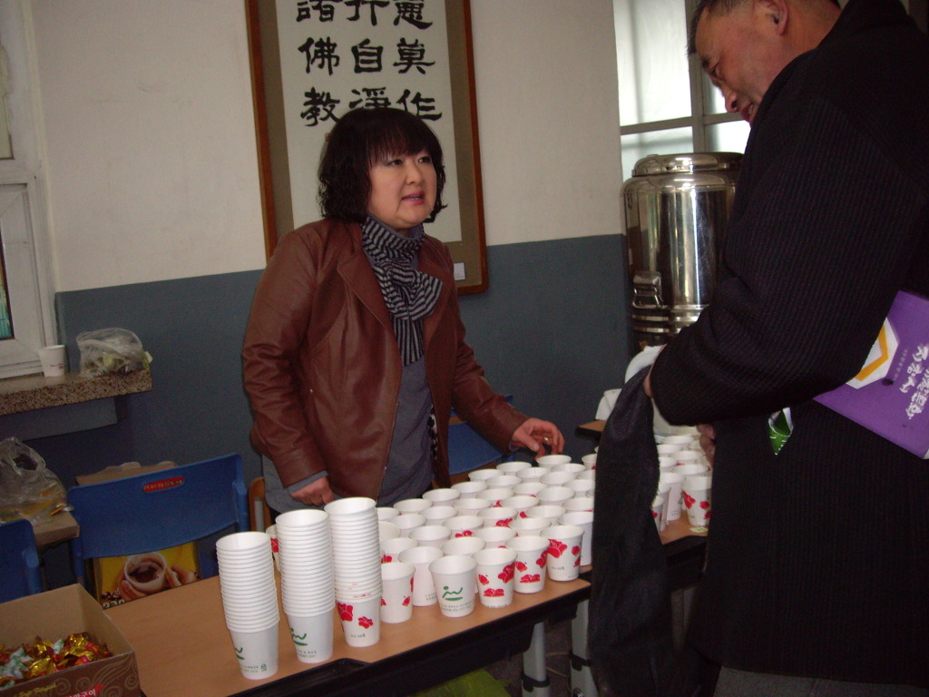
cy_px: 348
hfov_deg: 49.0
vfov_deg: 37.7
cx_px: 464
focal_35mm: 38
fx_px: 1020
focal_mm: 6.2
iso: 200
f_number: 2.7
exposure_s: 1/40
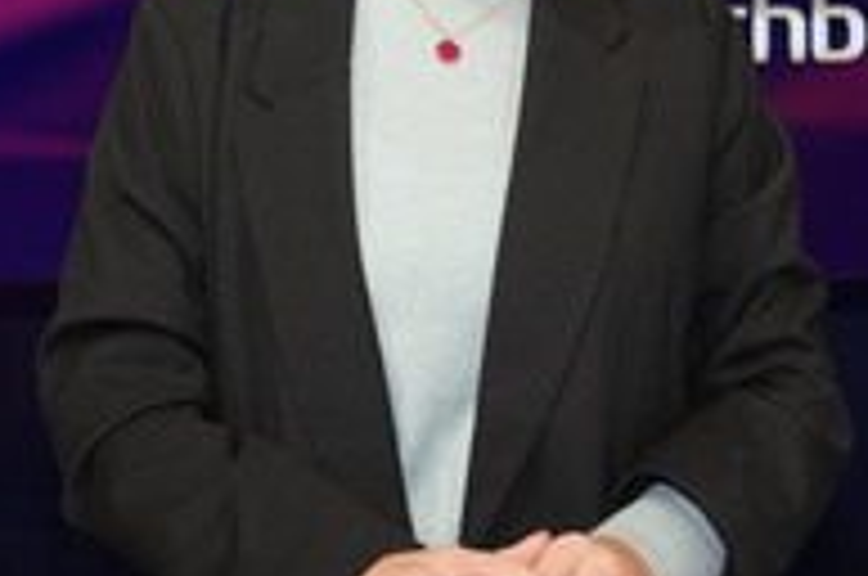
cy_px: 108
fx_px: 1974
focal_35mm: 82
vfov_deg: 16.5
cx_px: 461
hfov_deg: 24.8
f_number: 5.6
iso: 2000
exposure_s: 1/125
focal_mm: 35
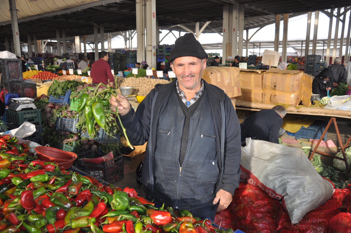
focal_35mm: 32
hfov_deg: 59.6
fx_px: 307
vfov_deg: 41.6
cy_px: 116
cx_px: 176
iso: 400
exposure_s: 1/160
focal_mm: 21
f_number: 3.8
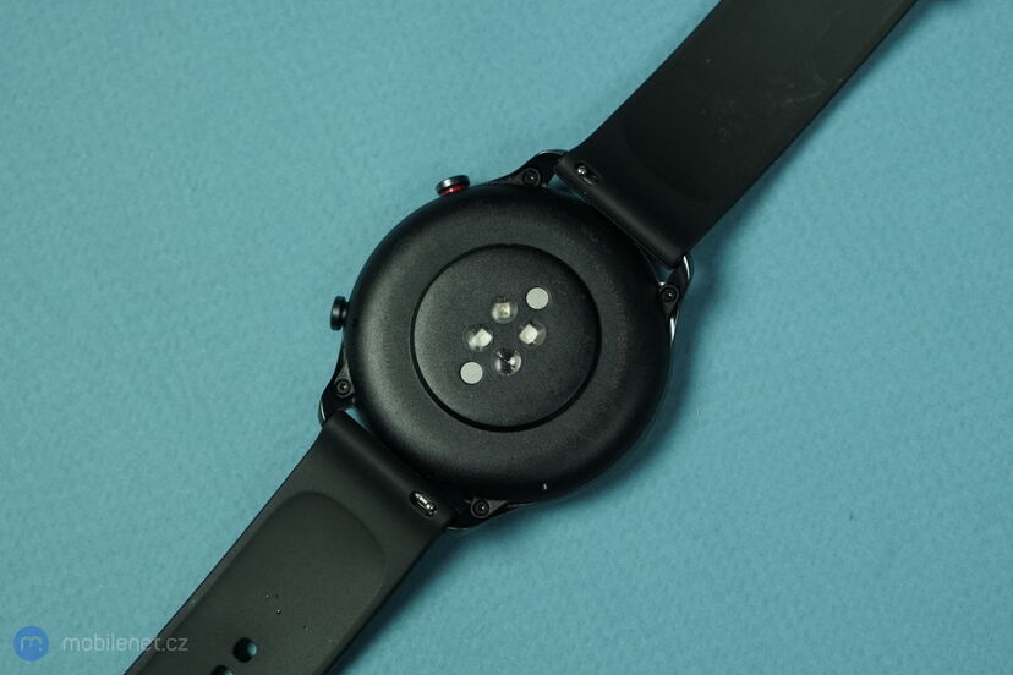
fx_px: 1463
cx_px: 506
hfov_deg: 38.2
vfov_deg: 26.0
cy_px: 338
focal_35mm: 52
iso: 2500
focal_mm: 52
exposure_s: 1/200
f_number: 8
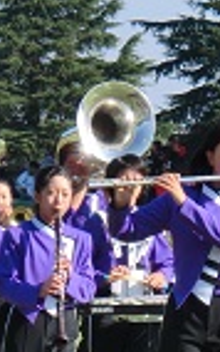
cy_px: 305
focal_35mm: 601
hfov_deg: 2.2
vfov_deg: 3.5
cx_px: 230
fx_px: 5754
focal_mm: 35
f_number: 5.9
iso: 100
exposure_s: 1/320
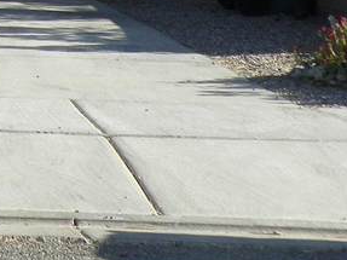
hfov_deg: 10.2
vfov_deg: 8.1
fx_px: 1743
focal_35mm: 174
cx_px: -424
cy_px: -289
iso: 64
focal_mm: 6.9
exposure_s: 1/320
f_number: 4
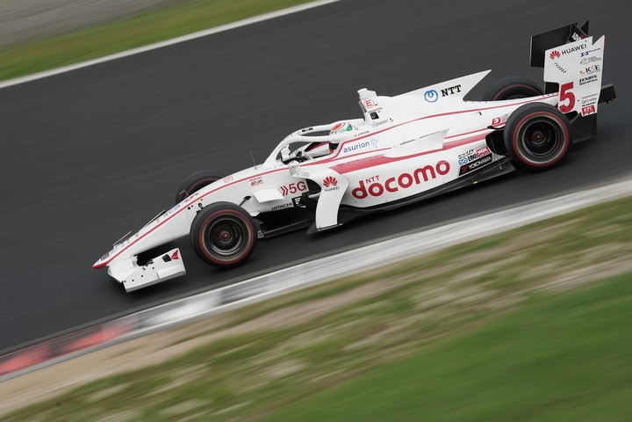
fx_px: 4389
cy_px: 211
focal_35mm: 250
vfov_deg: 5.5
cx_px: 316
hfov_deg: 8.2
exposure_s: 1/80
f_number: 13
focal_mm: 250
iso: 100
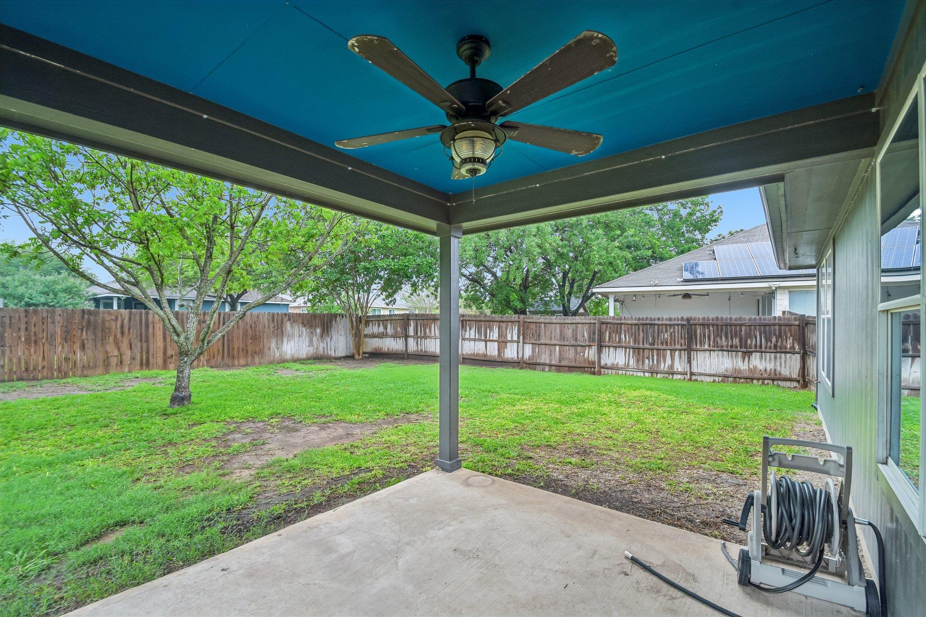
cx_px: 463
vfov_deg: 77.3
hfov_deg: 100.4
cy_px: 308
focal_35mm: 15
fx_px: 386
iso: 400
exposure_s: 1/6
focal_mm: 10
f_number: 8
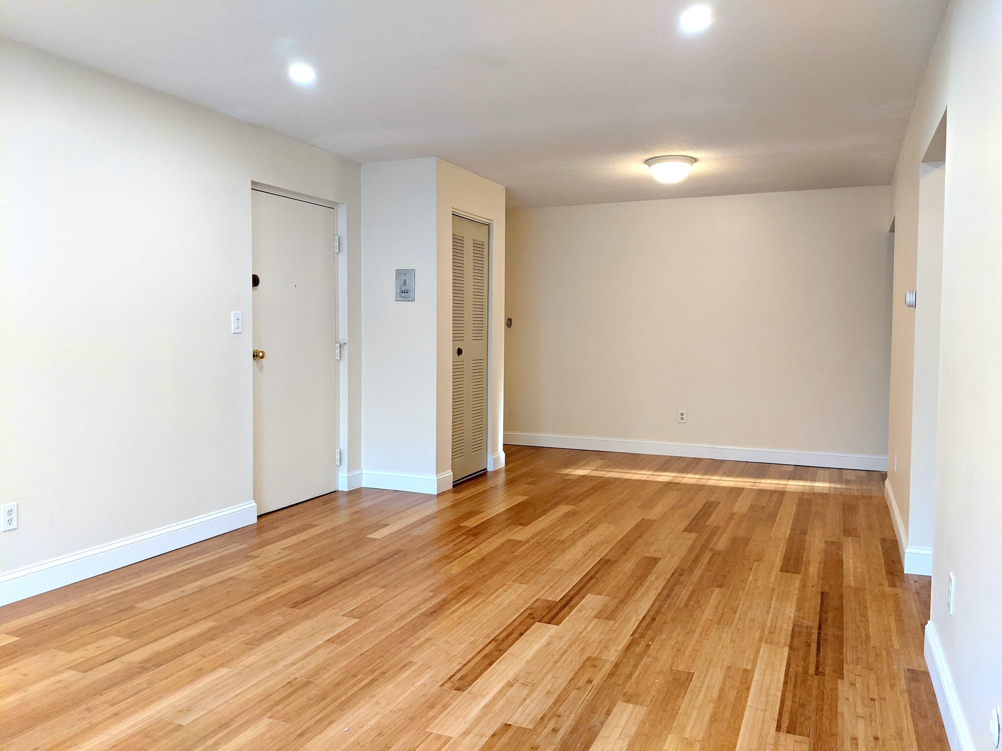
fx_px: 782
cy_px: 376
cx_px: 501
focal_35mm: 27
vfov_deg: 51.4
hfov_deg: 65.3
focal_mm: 4.44
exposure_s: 1/121
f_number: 1.8
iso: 185
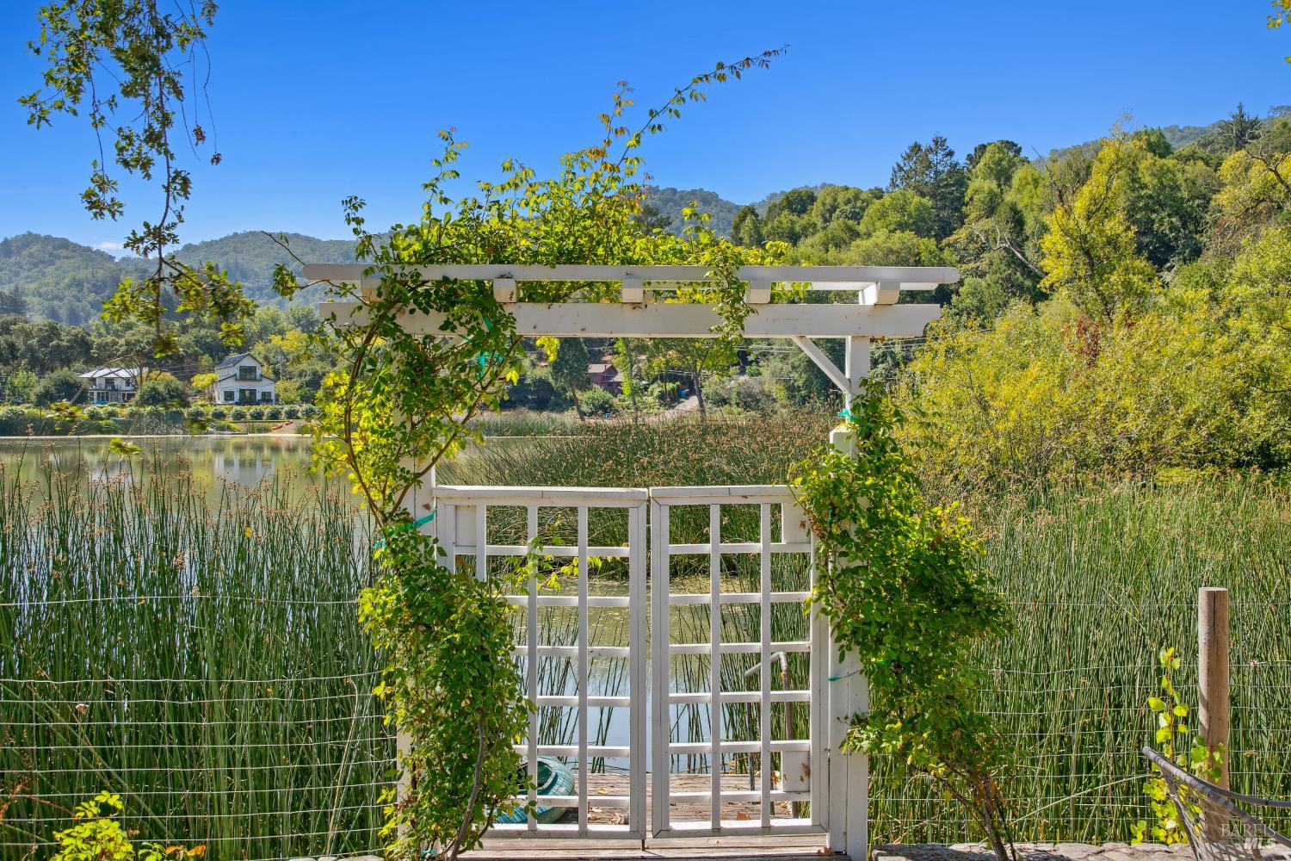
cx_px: 646
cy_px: 430
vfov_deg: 37.9
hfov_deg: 54.4
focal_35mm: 35
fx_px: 1255
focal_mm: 35
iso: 400
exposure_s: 1/400
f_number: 8
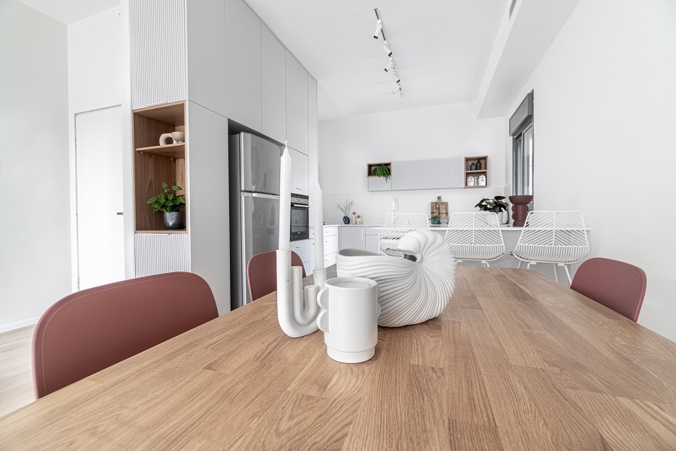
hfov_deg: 100.4
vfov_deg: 77.3
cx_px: 338
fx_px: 282
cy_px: 226
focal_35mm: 15
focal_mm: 10
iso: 320
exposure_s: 1/15
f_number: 6.3
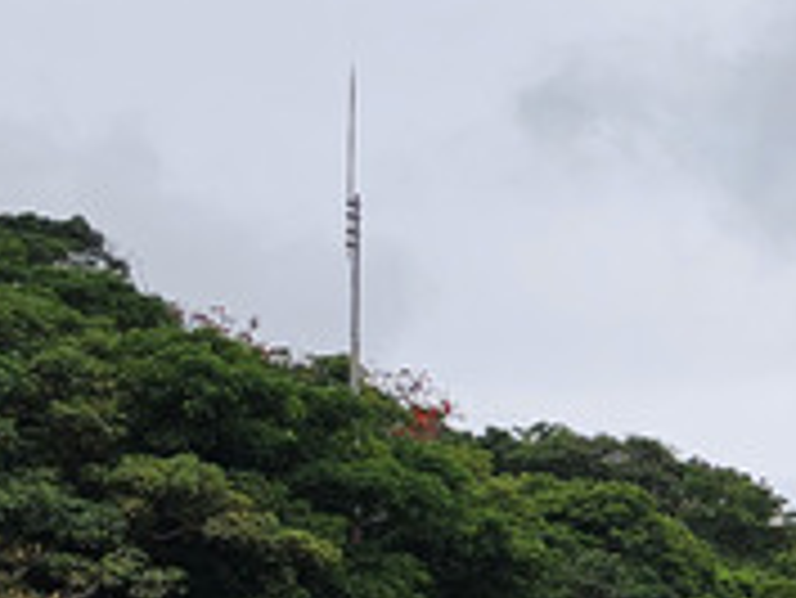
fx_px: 2393
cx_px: 1520
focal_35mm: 104
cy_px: 886
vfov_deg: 13.5
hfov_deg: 15.6
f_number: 1.7
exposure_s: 1/266
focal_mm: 6.3
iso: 10
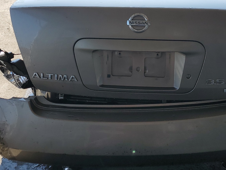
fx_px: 294
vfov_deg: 31.9
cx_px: 138
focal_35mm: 45
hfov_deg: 41.8
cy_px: 53
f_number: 1.5
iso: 50
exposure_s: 1/1429
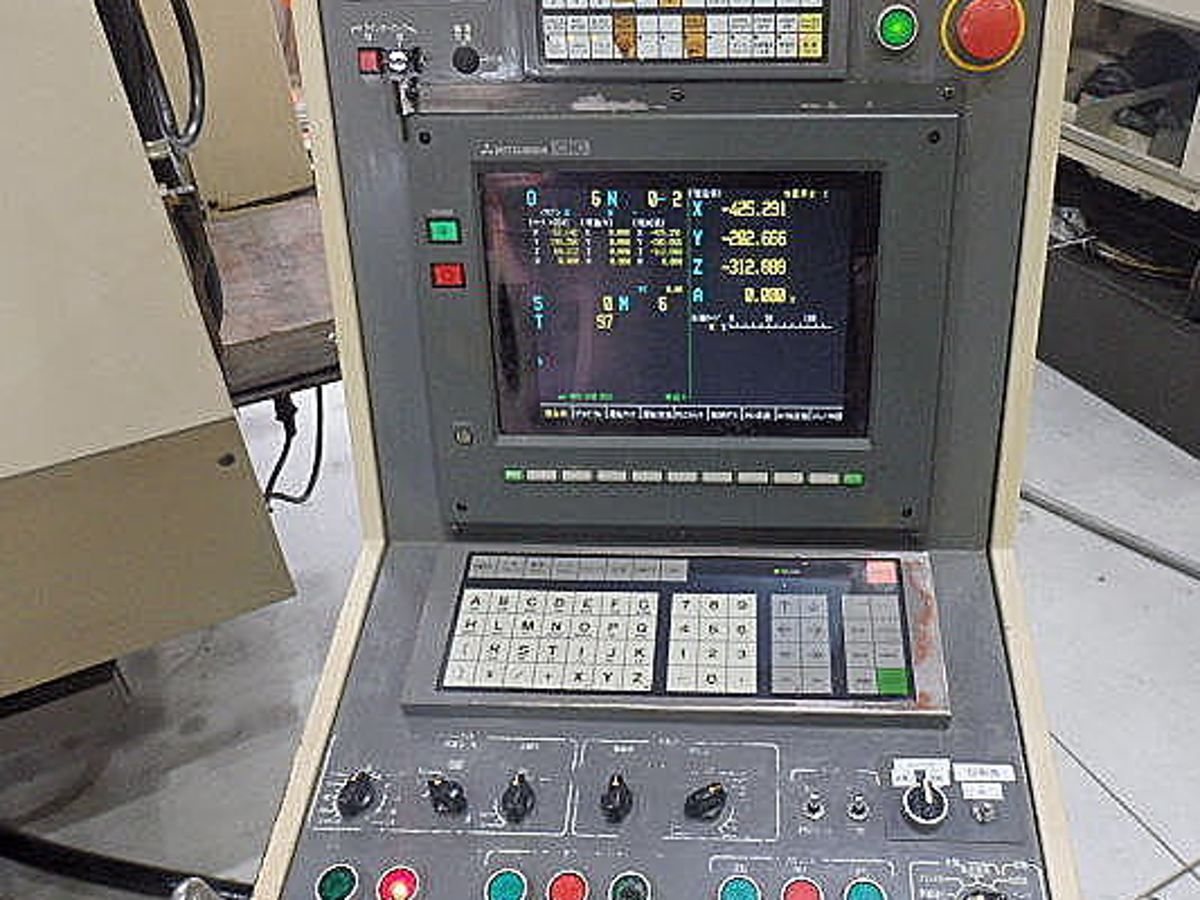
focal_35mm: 30
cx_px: 702
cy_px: 461
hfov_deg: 59.6
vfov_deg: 46.8
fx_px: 1040
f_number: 3
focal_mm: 4.5
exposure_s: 1/30
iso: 400
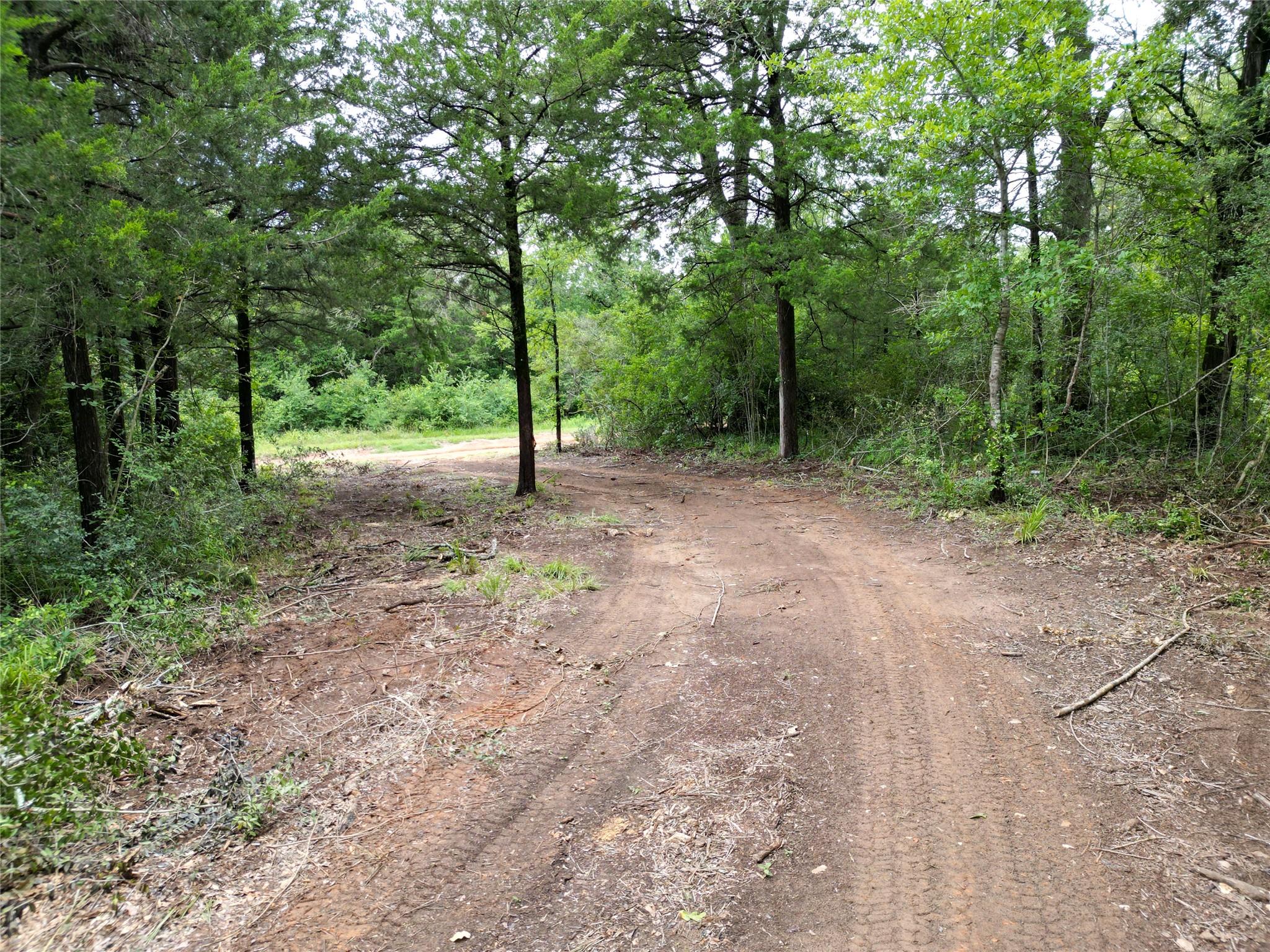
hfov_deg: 71.6
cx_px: 635
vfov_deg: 56.8
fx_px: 881
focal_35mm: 24
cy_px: 476
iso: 110
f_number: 1.7
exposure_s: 1/200
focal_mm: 6.72
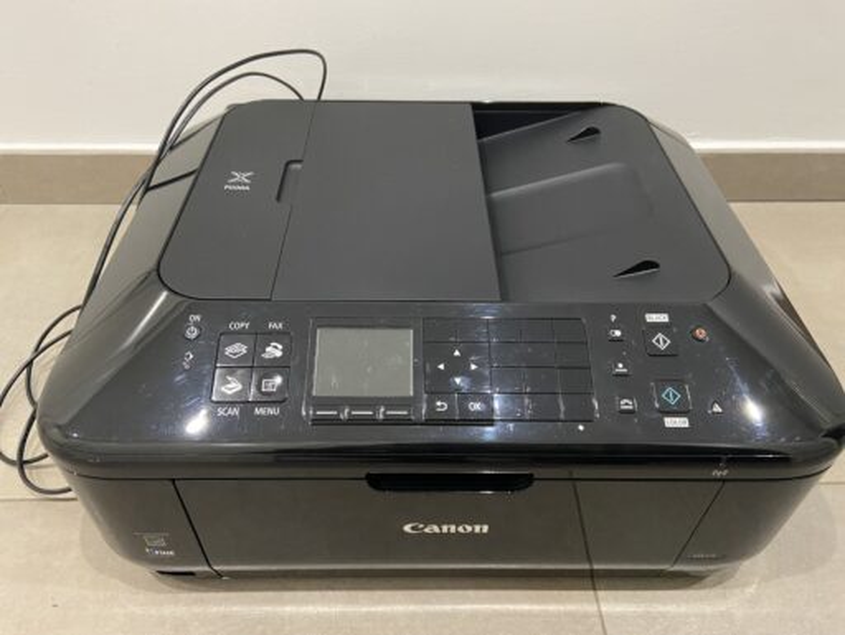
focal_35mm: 26
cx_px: 422
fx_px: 635
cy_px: 318
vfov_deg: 53.1
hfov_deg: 67.3
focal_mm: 4.25
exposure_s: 1/33
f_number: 1.8
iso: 640
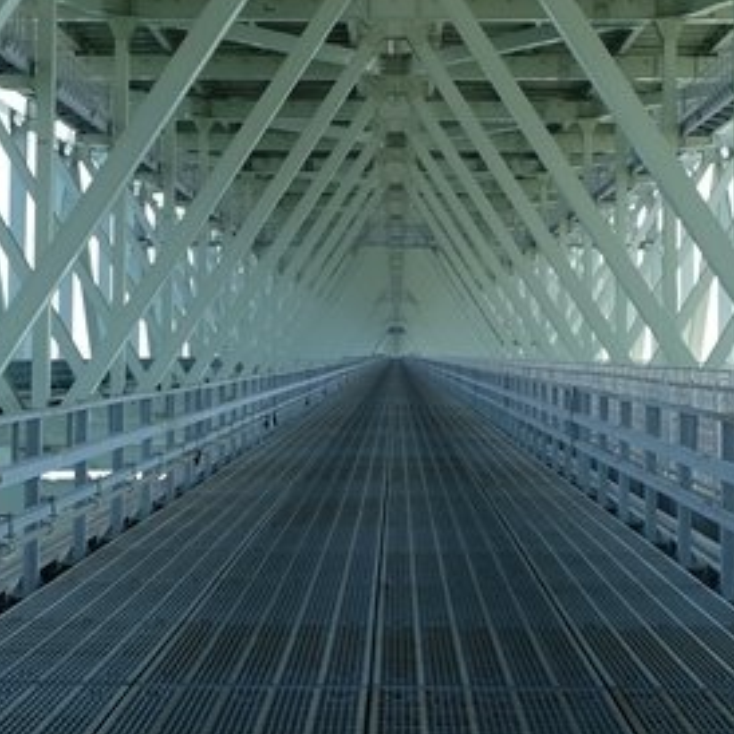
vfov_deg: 21.3
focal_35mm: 81
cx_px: 348
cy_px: 222
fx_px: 1943
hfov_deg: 21.4
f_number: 5.6
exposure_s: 1/220
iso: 200
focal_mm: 19.6
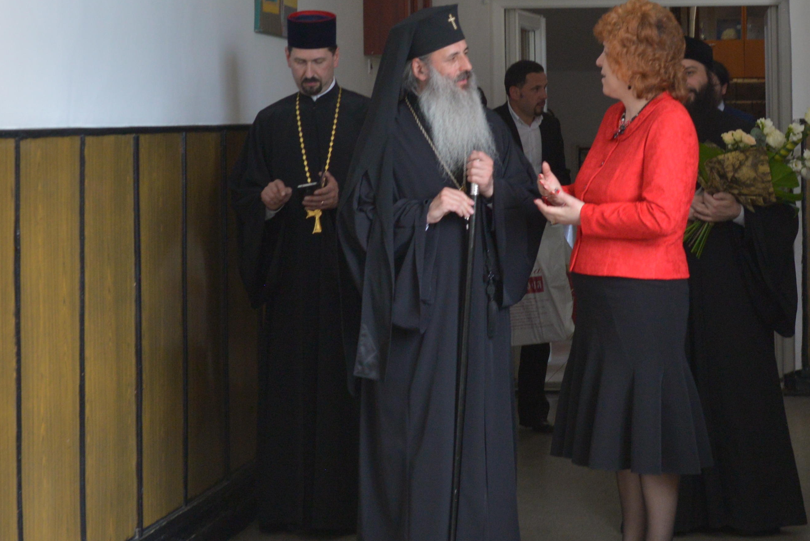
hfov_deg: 20.1
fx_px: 2273
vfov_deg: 13.5
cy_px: 117
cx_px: 602
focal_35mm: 101
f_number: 5
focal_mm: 44
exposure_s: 1/100
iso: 1000
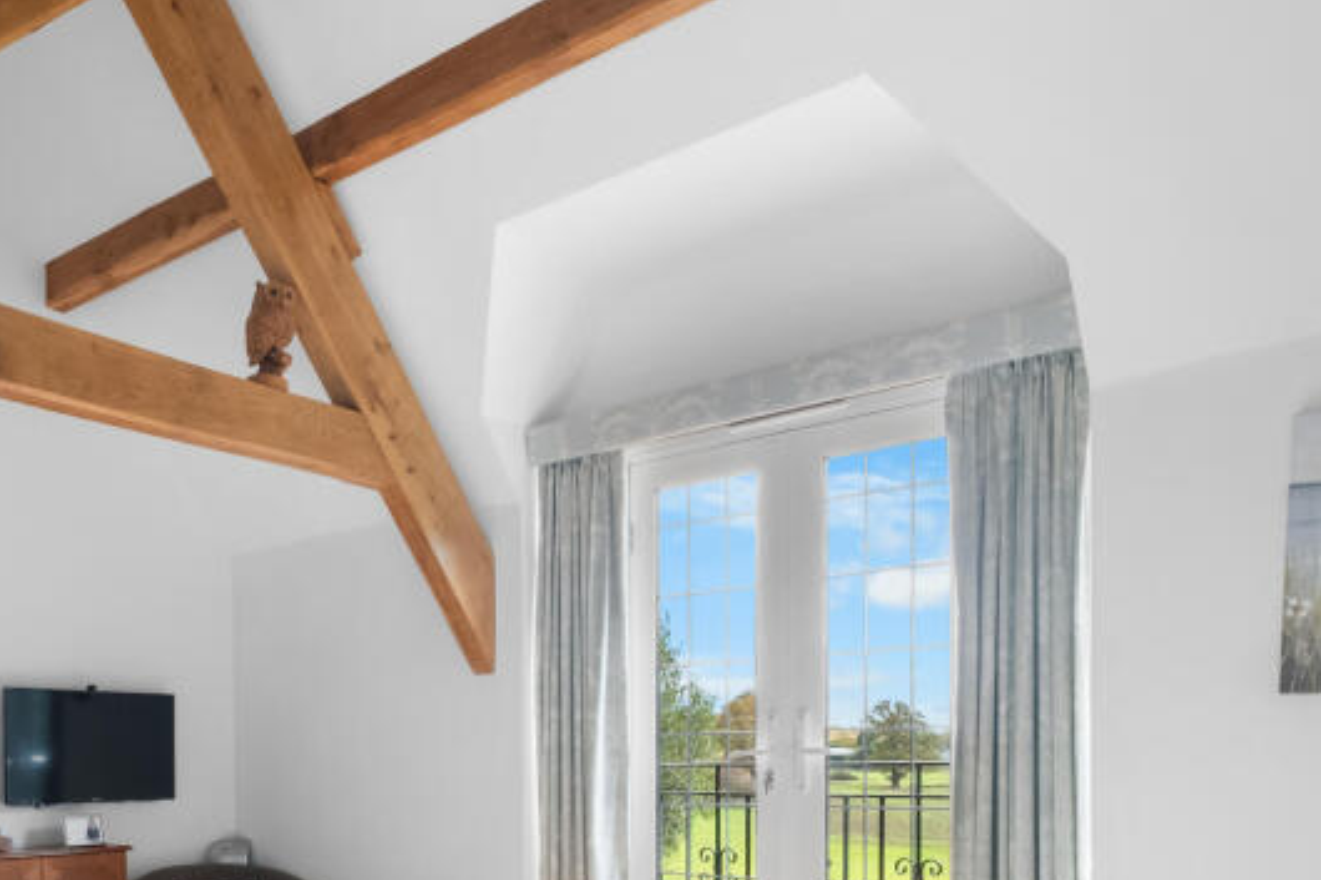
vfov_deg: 41.1
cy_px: 809
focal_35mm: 29
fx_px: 1064
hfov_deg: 62.0
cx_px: 431
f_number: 8
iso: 2500
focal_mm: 10
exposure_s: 1/15
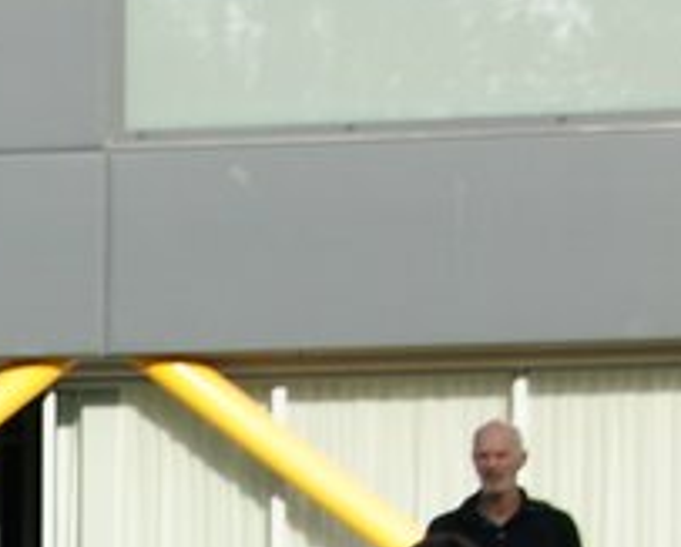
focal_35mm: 291
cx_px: -936
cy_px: 1082
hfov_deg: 6.3
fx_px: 5869
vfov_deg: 5.2
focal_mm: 35
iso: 200
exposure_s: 1/400
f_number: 7.1
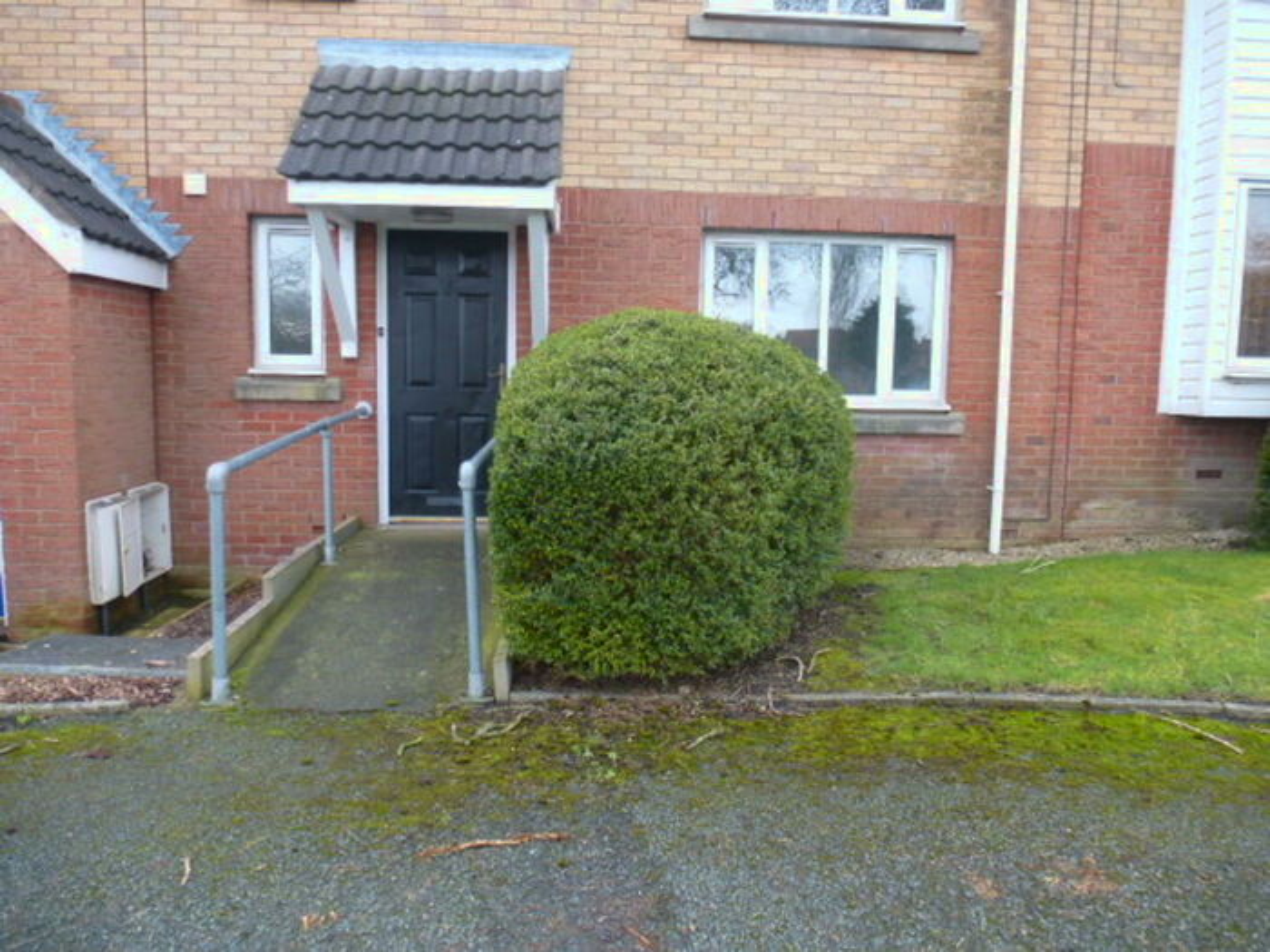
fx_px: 881
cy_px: 476
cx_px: 635
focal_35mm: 24
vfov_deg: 56.8
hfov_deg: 71.6
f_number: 3.3
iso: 320
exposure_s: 1/60
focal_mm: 4.3
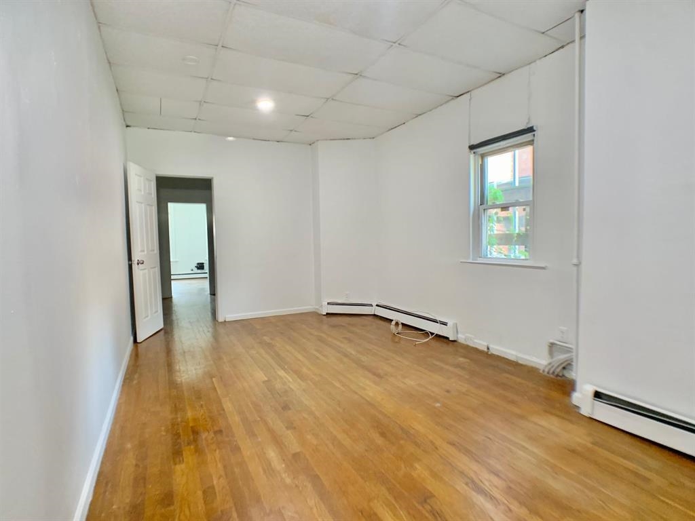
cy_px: 260
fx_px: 522
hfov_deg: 67.3
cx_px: 348
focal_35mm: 26
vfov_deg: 53.1
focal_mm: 4.25
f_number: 1.8
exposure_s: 1/60
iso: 250
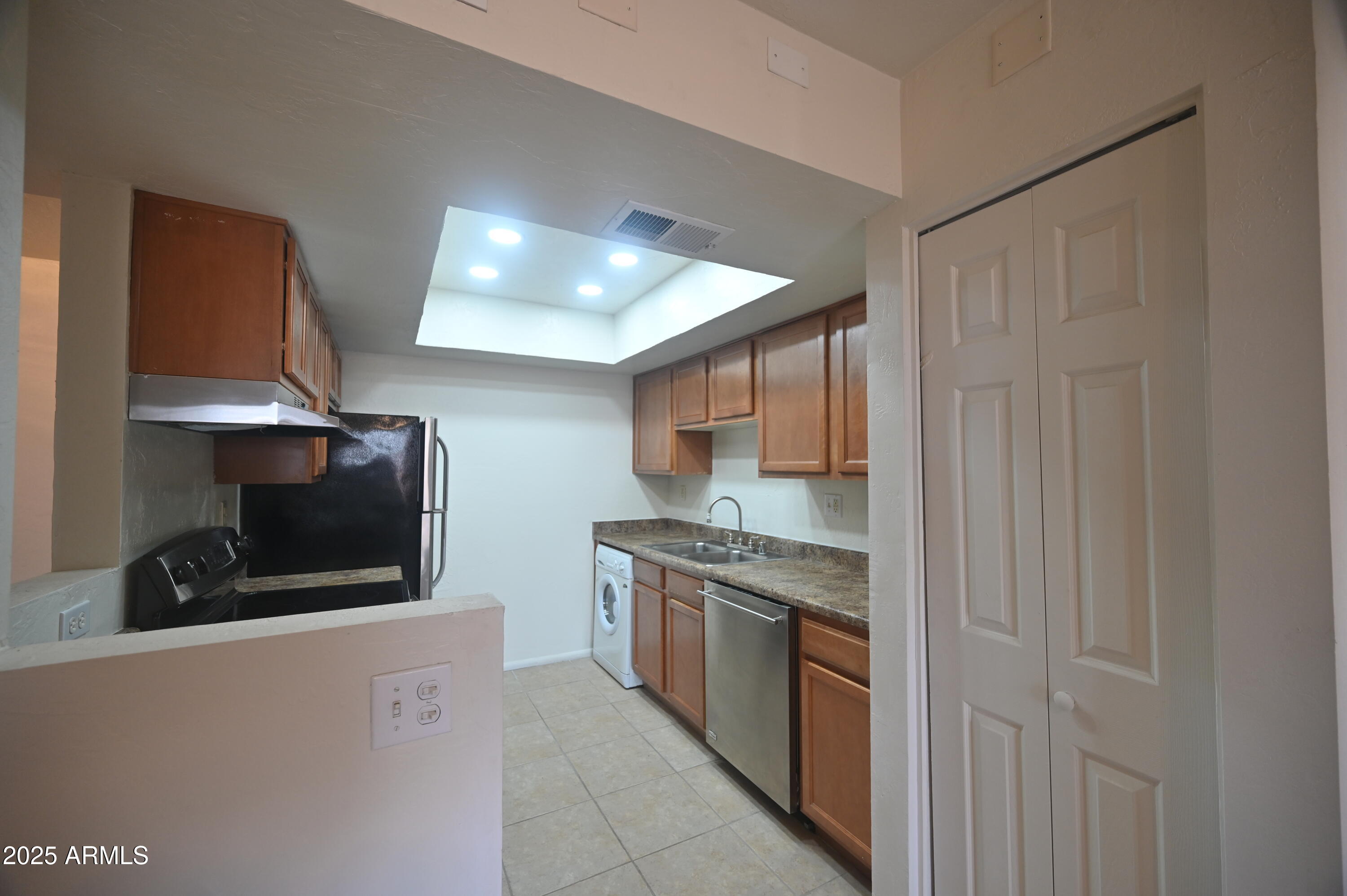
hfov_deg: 104.3
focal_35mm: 14
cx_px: 674
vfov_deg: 81.1
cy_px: 448
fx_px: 523
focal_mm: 14
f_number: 4.5
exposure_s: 1/25
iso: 400
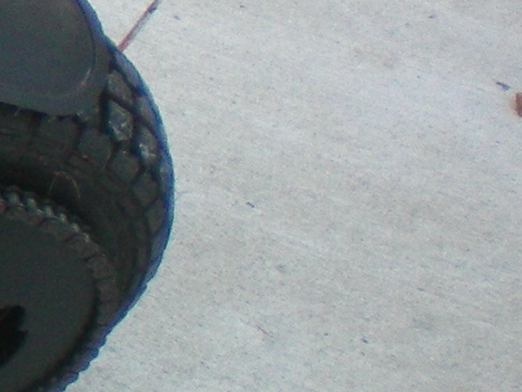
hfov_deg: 9.1
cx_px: -750
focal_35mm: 194
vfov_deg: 7.6
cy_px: -121
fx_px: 2927
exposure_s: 1/60
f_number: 3.1
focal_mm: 6.3
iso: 64
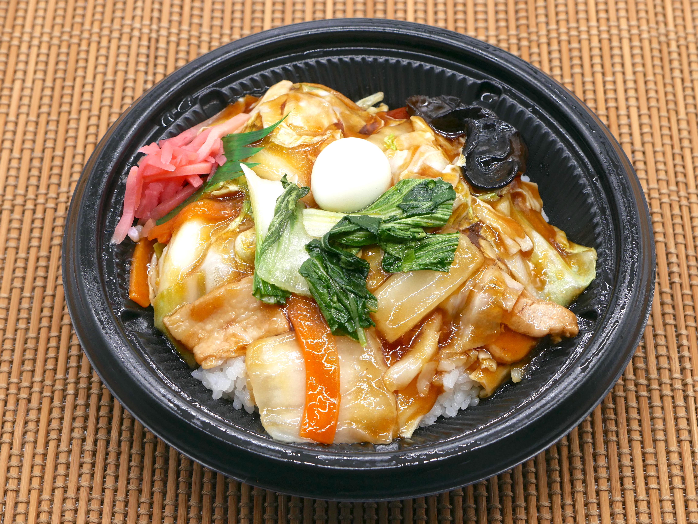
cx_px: 349
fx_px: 1816
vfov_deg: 16.4
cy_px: 262
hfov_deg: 21.8
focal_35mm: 90
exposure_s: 1/125
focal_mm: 45
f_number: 8
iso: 400
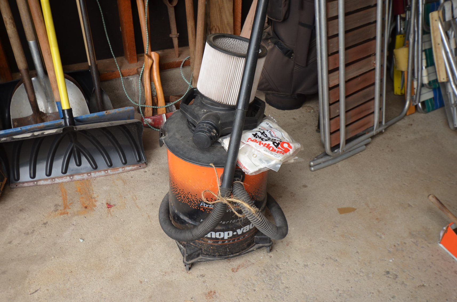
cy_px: 151
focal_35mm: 36
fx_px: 456
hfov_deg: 53.2
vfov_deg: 36.7
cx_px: 228
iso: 180
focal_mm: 24
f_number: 5.6
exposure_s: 1/125
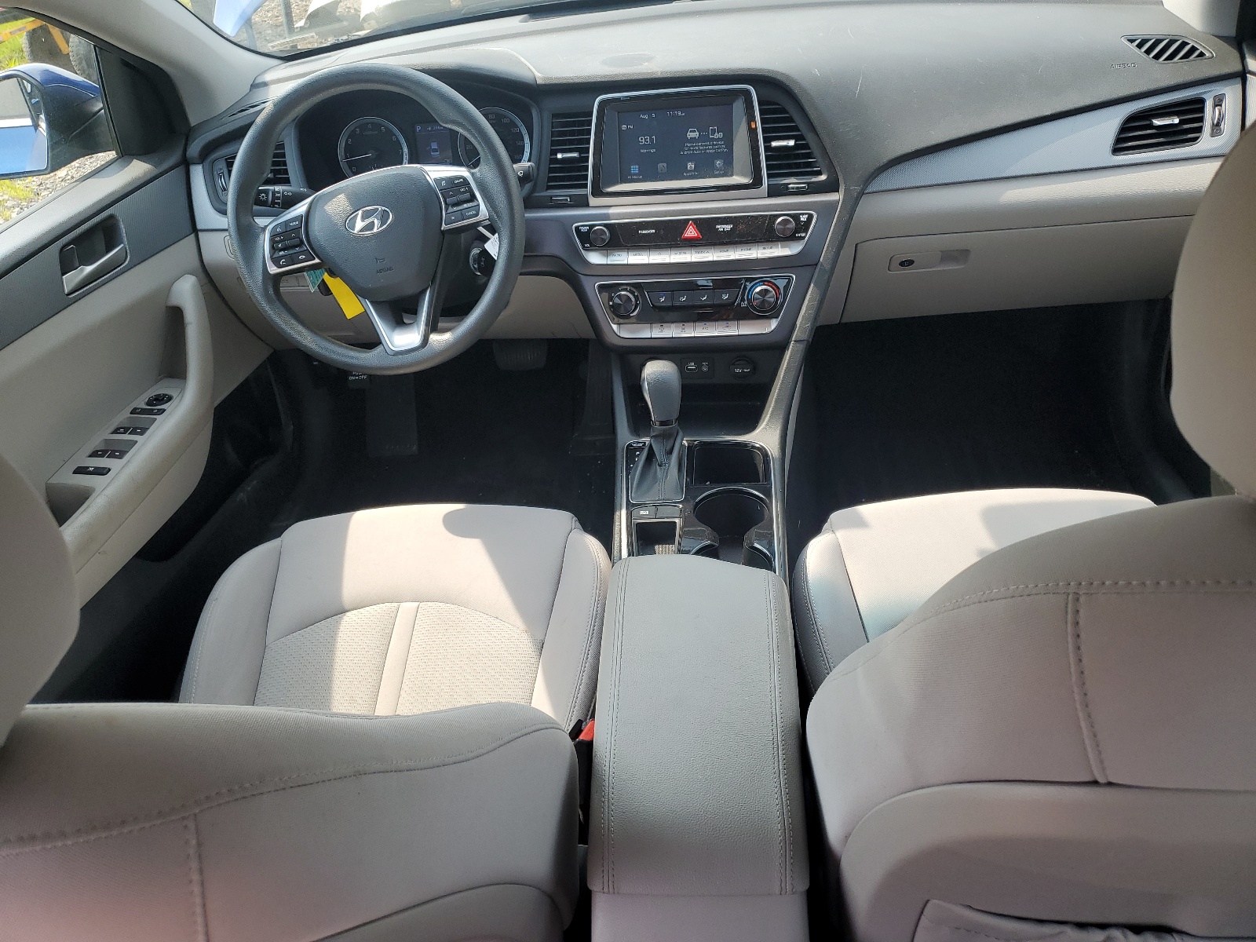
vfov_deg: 53.1
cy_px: 471
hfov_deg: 67.3
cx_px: 628
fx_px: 943
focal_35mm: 26
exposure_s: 1/526
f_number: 1.5
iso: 50
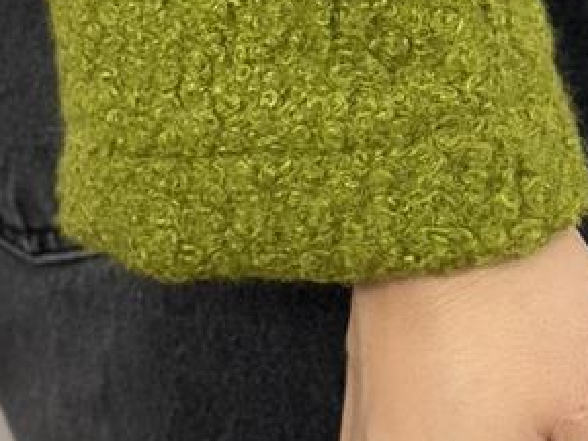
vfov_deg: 5.2
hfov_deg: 7.3
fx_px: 4550
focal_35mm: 268
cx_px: 701
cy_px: -913
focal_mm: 6.86
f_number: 1.78
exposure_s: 1/100
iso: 64
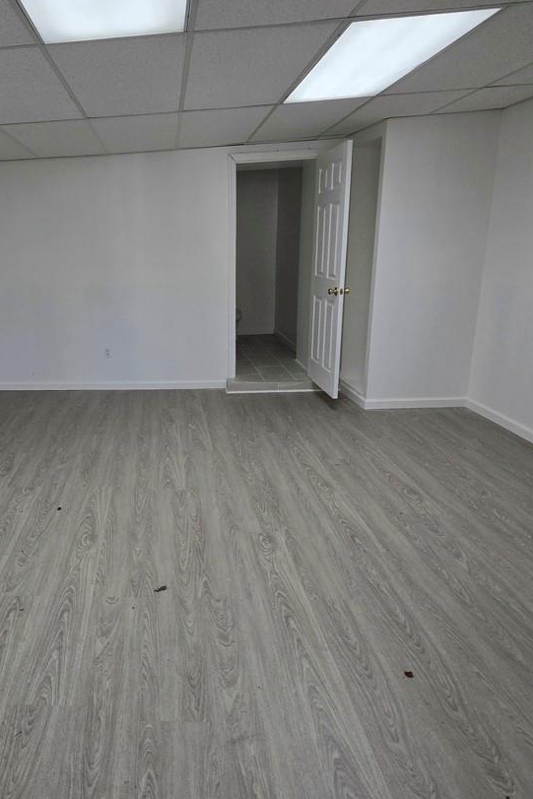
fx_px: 444
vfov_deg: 83.9
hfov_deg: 58.2
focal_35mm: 20
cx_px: 122
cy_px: 377
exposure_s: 1/120
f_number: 2.2
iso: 64
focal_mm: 2.2
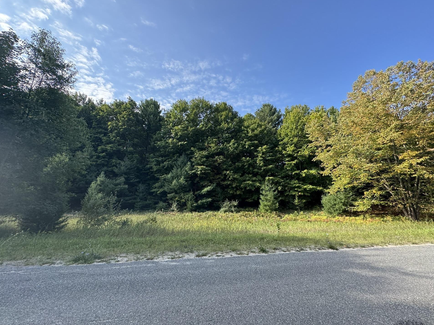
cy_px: 165
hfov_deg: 98.1
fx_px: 188
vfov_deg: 81.8
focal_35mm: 15
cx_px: 229
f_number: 2.2
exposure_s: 1/347
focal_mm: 2.22
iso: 40
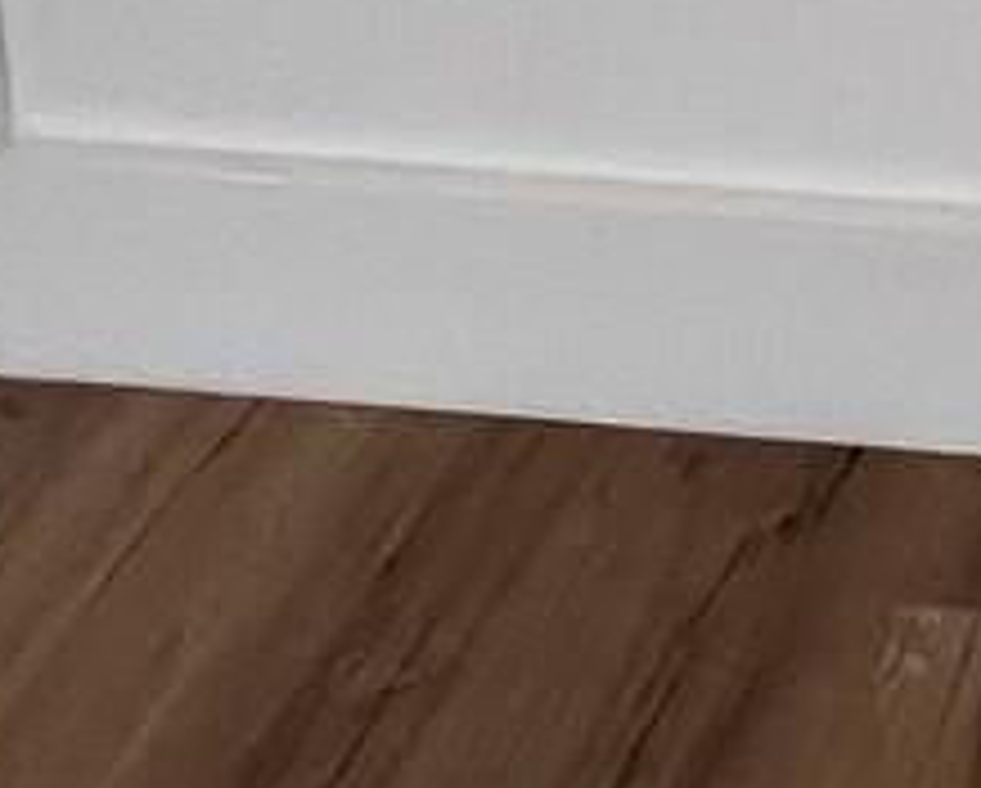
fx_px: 2704
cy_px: -1797
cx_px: 1948
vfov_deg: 10.1
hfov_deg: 16.1
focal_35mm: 93
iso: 50
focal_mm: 1.57
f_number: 1.8
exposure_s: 1/120
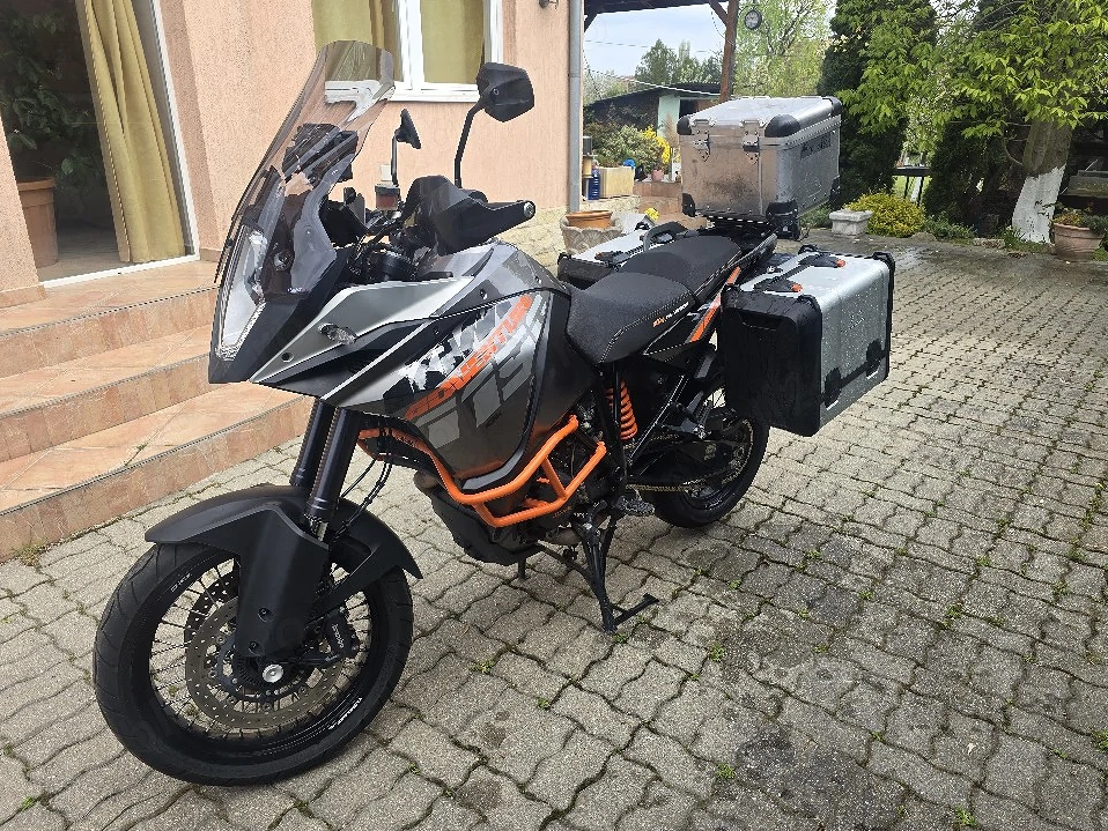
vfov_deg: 56.8
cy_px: 416
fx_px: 768
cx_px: 559
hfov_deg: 71.6
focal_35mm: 24
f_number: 1.7
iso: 12
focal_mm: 6.3
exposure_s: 1/256
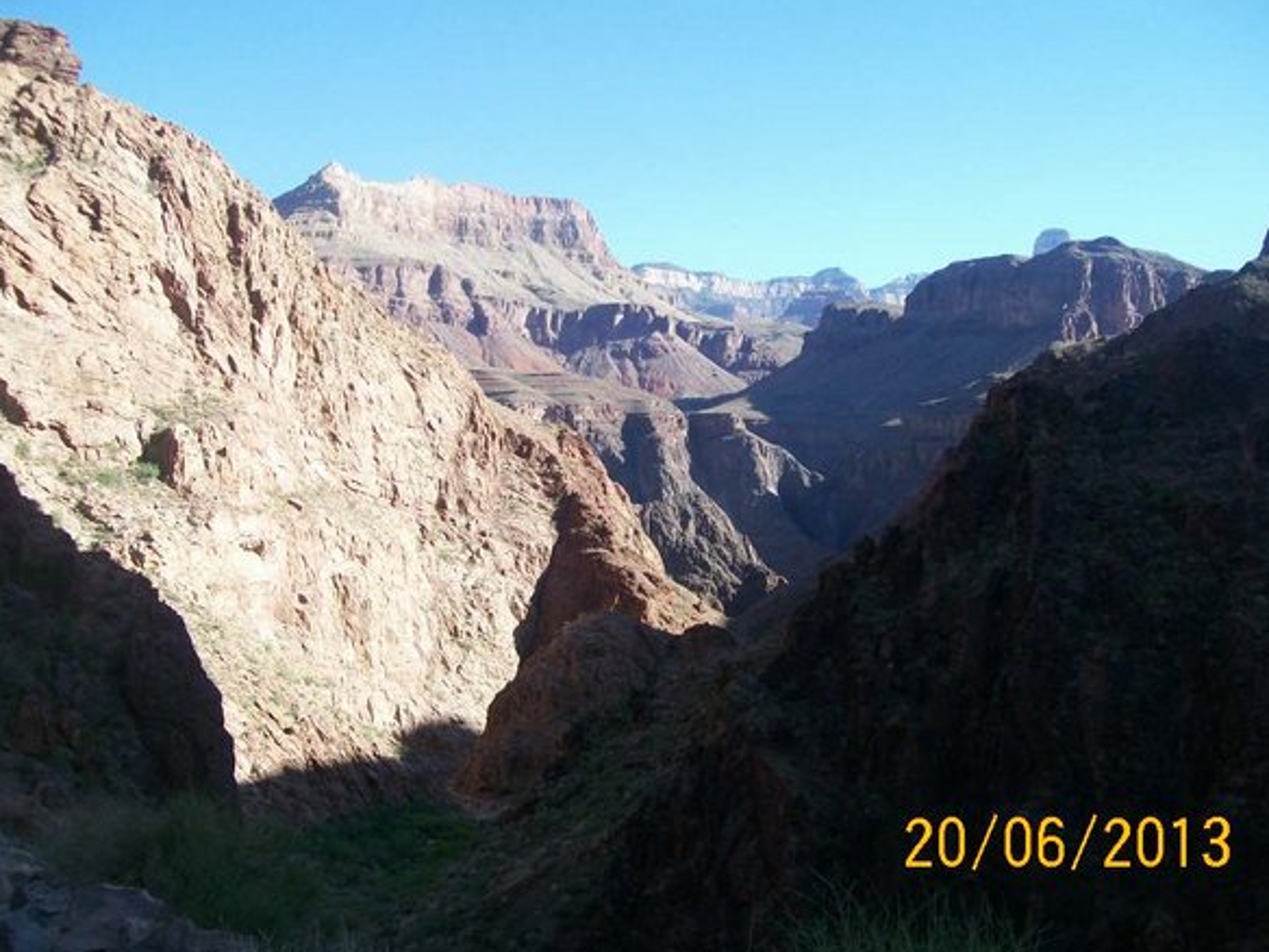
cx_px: 648
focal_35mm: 37
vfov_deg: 38.7
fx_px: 1356
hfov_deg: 50.1
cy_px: 478
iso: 80
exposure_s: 1/611
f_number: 2.7
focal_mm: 6
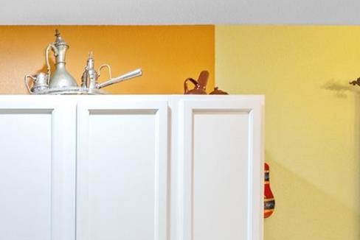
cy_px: 364
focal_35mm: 59
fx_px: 590
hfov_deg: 26.2
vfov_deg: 19.8
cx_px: -159
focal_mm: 18
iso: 2800
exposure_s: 1/20
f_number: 8
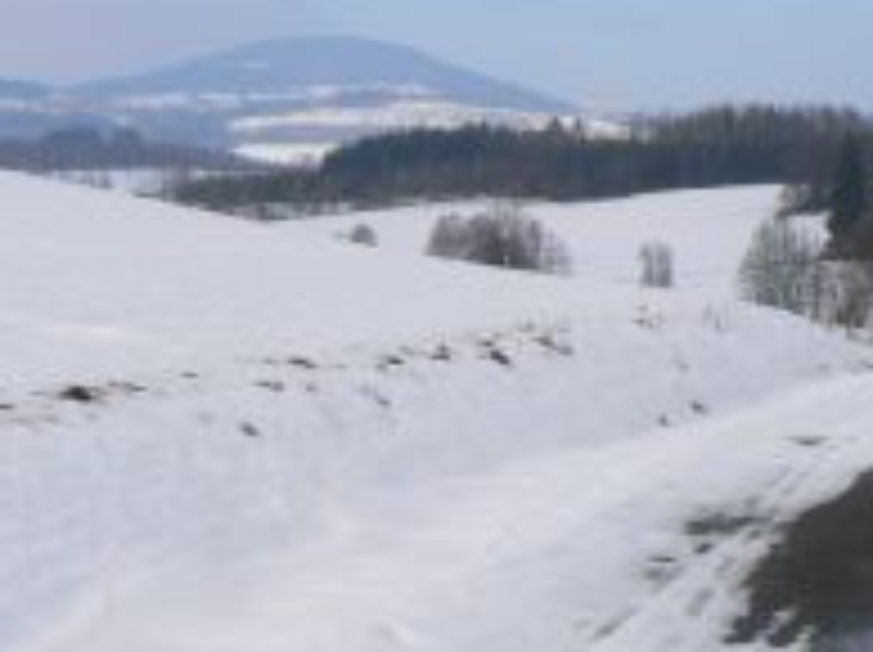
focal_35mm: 93
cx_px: 603
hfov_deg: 21.0
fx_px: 2343
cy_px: 380
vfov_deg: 15.8
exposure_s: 1/400
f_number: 8
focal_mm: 6
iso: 80
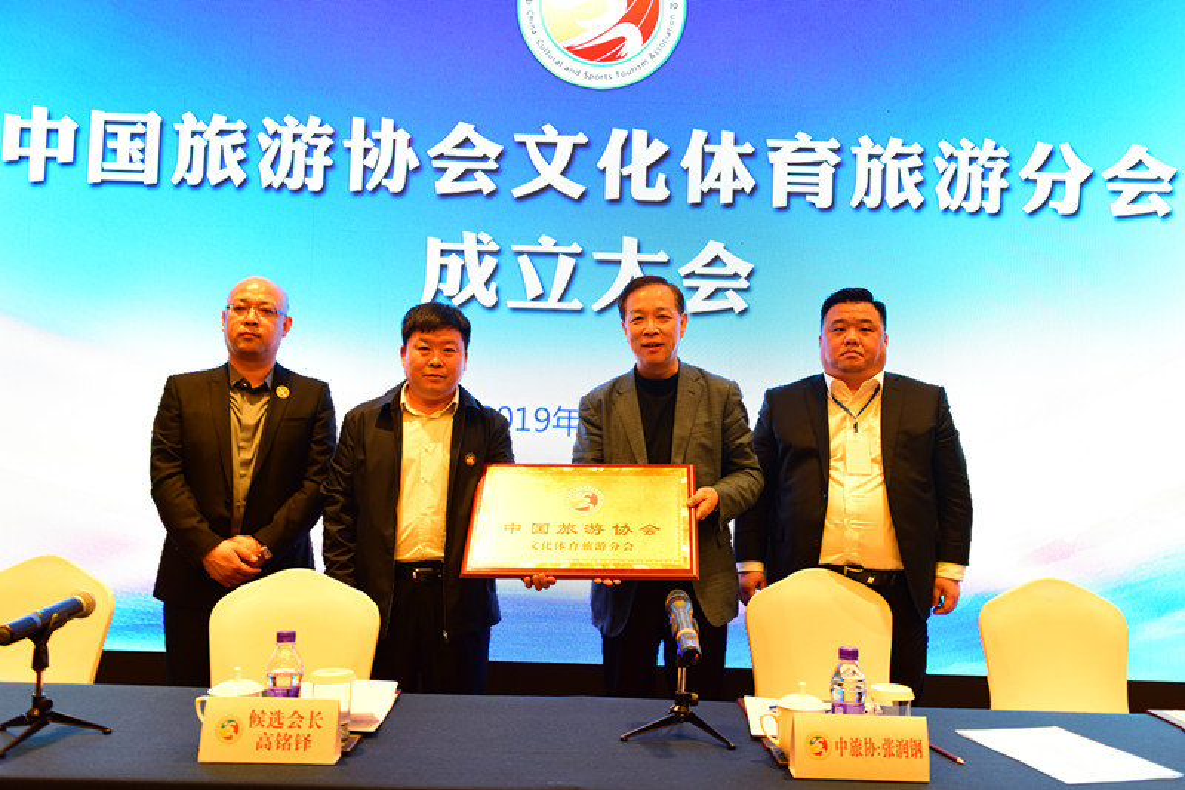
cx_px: 592
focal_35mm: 32
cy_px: 395
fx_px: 1053
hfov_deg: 58.7
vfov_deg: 41.1
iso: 800
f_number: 7.1
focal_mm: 32
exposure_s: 1/13
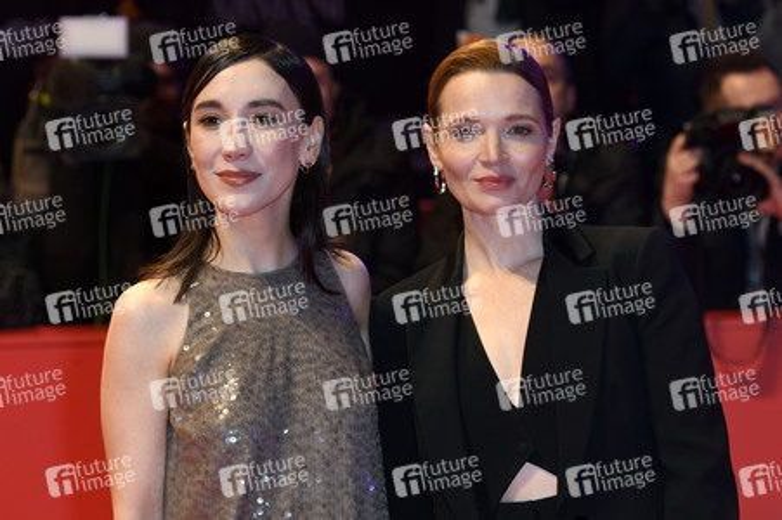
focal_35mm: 98
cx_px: 391
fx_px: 2127
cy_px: 260
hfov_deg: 20.8
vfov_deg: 13.9
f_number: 5
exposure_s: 1/160
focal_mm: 98
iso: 800
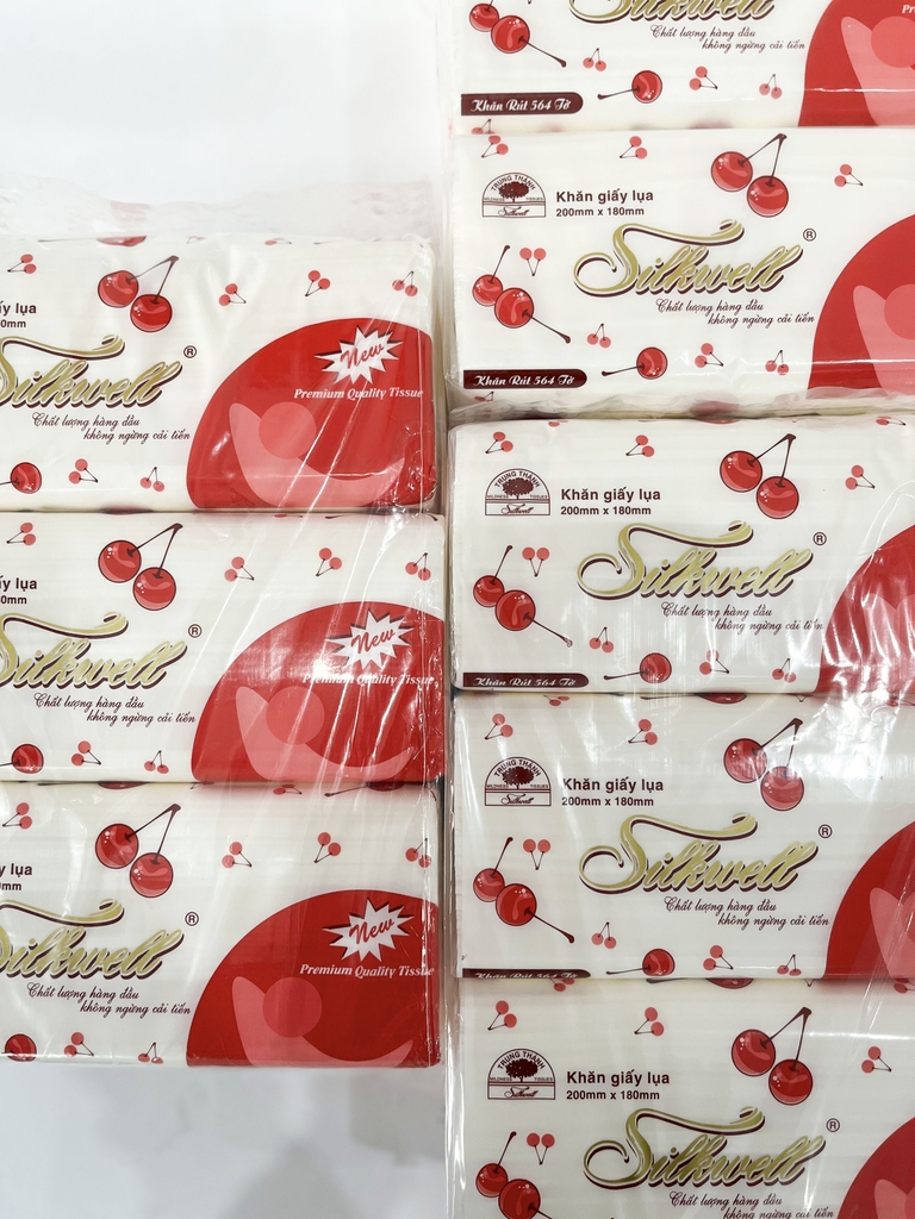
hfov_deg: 53.1
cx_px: 458
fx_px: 916
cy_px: 610
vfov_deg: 67.3
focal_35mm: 26
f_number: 1.6
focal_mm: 5.1
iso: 100
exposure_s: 1/100
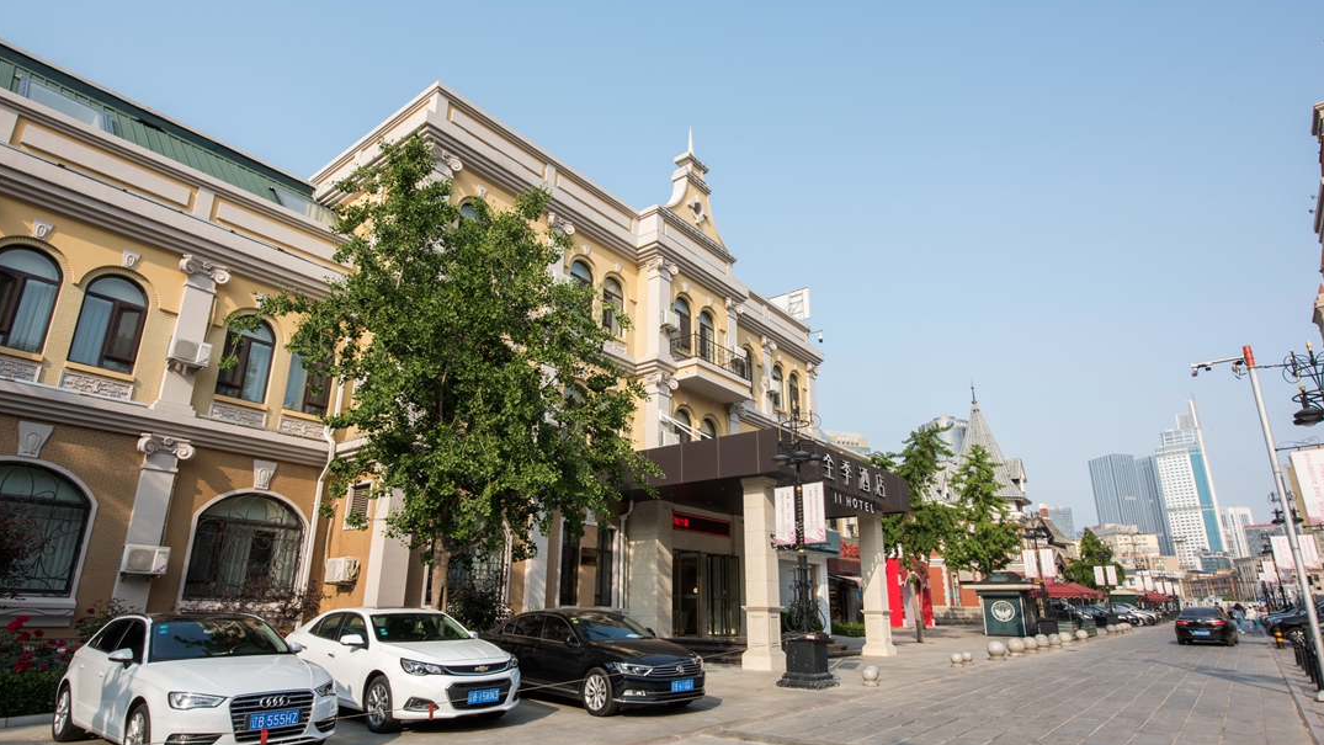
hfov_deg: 86.6
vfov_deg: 55.9
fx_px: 702
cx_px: 660
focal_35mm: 20
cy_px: 392
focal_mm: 19
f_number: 16
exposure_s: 1/100
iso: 160
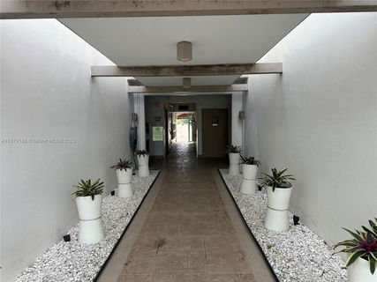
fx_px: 261
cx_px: 188
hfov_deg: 71.6
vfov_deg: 56.8
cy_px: 141
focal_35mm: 24
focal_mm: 6.86
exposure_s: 1/412
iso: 80
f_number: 1.78
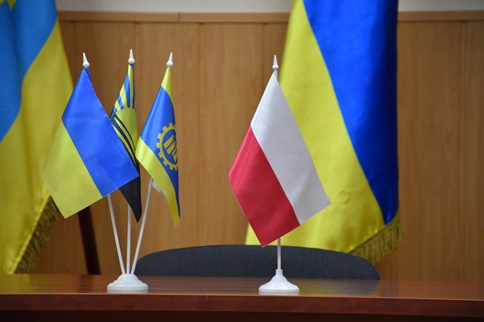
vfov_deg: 6.5
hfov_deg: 9.8
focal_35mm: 210
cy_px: 161
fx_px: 2823
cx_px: 242
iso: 2200
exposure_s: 1/125
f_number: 5.6
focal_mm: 140
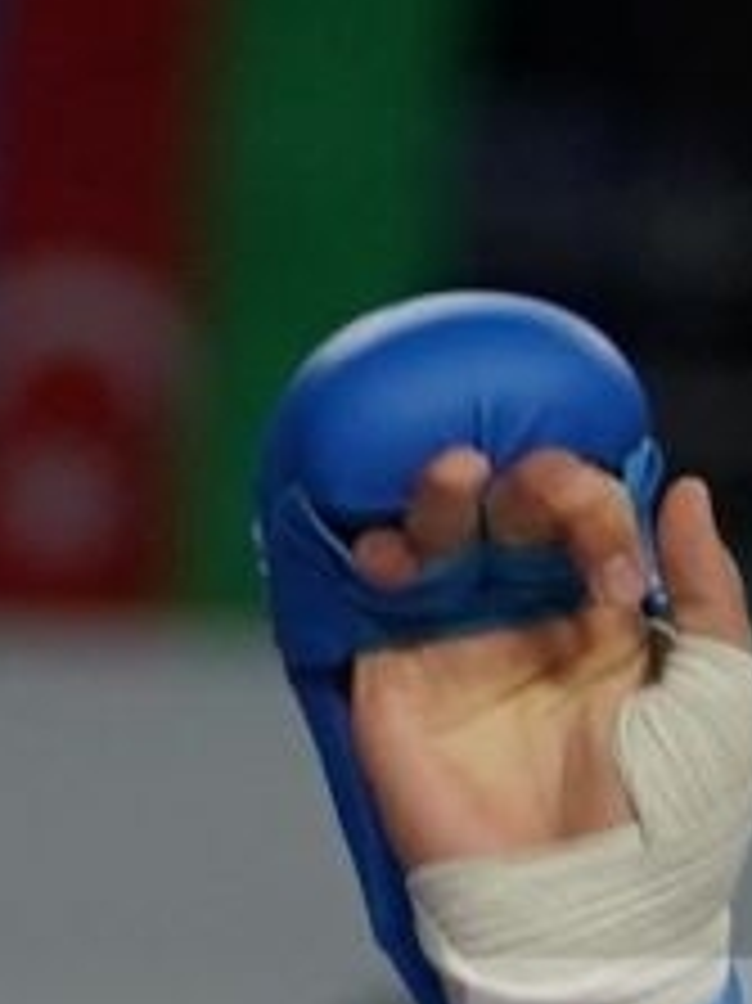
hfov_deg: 1.0
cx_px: -639
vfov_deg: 1.3
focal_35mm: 1562
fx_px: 45287
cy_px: 1369
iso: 1000
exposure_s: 1/1000
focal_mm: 134
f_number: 2.8
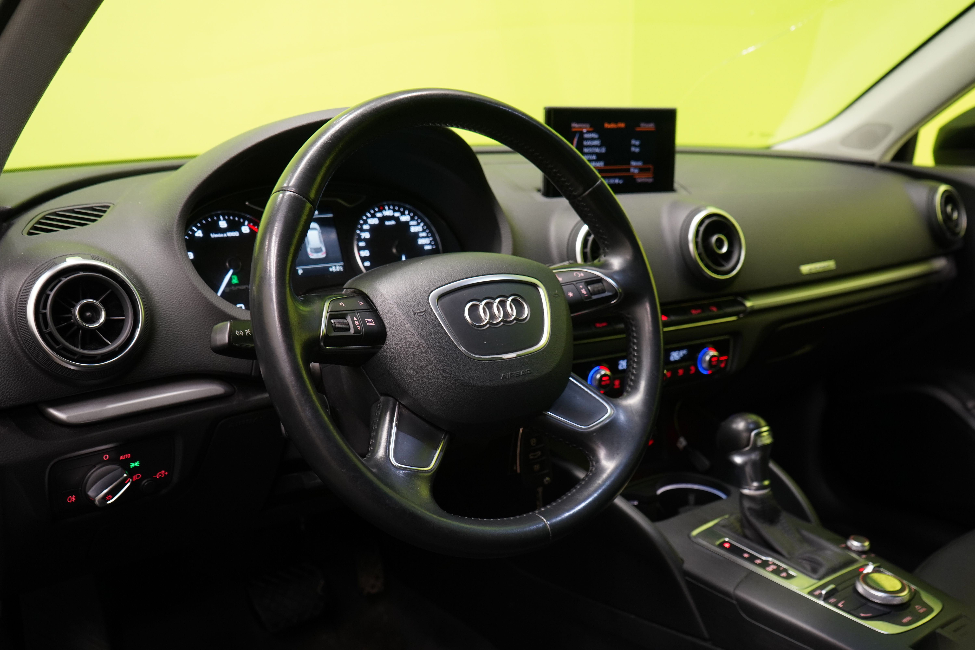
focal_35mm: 34
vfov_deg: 38.9
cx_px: 488
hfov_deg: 55.8
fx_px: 921
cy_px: 325
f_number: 5.6
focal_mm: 34
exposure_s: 1/20
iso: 1250
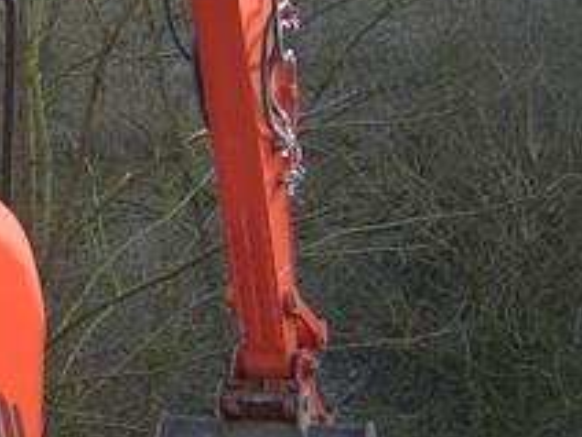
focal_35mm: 132
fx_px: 2219
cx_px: -467
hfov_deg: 13.4
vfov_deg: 11.1
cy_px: 429
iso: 50
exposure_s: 1/248
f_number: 2.8
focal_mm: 5.4
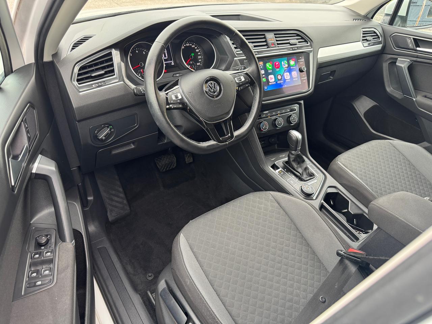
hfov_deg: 71.6
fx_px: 300
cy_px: 162
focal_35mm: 24
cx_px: 216
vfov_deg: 56.8
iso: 200
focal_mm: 6.76
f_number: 1.78
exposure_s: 1/113
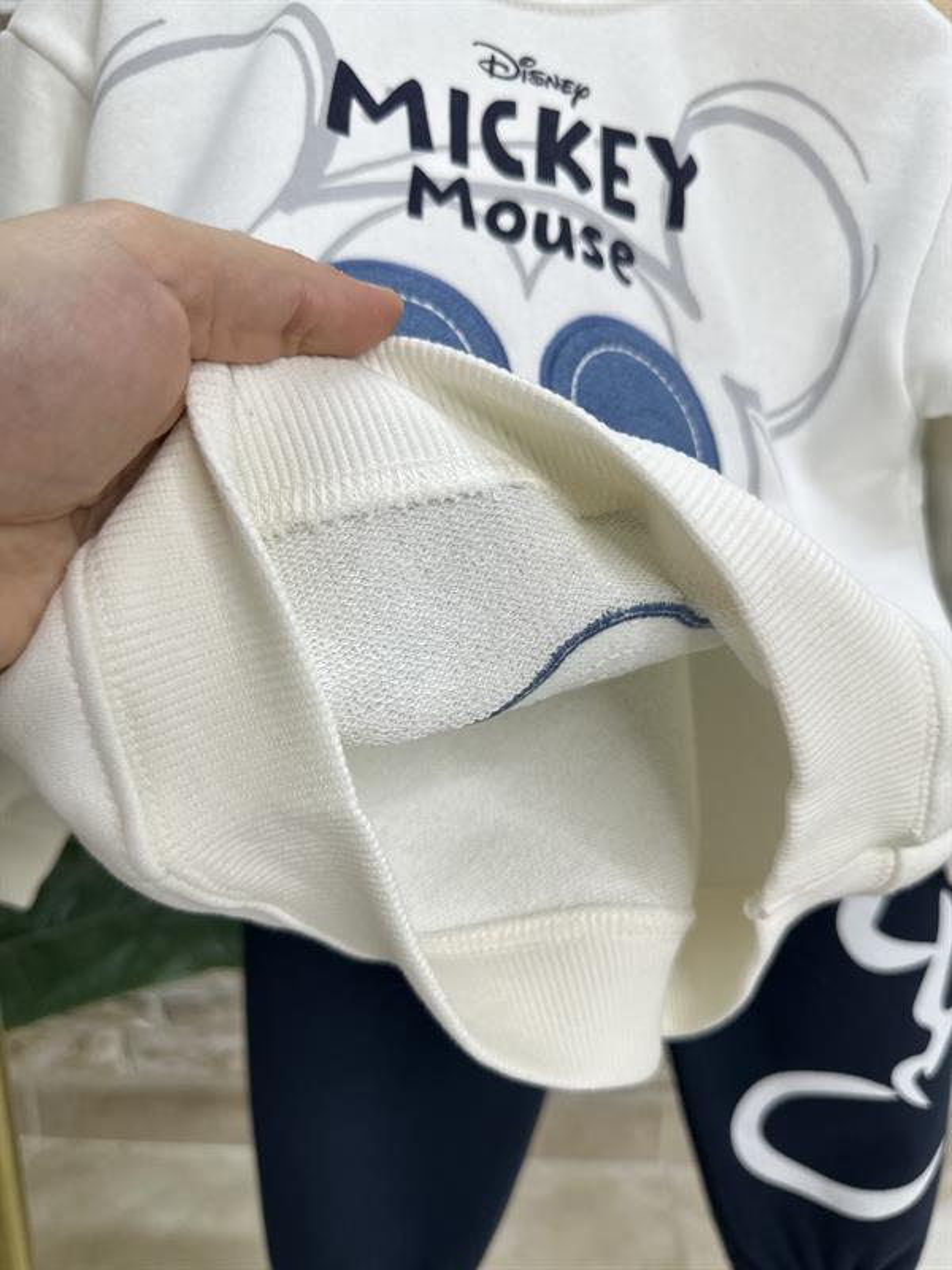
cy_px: 635
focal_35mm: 24
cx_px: 476
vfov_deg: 71.6
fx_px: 880
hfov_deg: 56.8
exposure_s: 1/112
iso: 50
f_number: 1.78
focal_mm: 6.86
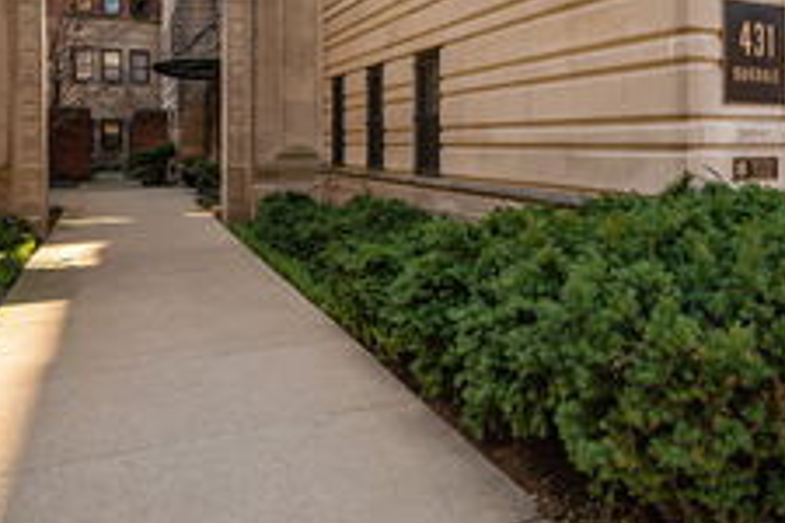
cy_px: 132
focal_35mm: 32
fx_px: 698
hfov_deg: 57.2
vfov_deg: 40.0
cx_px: 536
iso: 200
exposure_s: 1/125
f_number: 8
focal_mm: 15
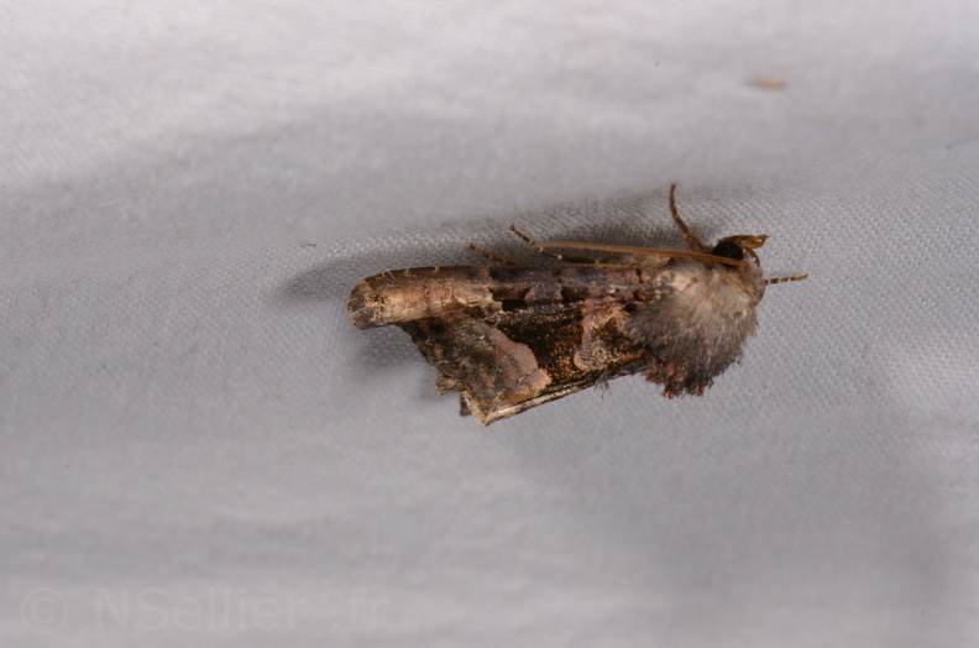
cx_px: 490
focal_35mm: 128
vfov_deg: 10.7
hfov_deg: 16.1
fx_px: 3459
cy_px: 324
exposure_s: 1/60
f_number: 25
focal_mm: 85
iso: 100
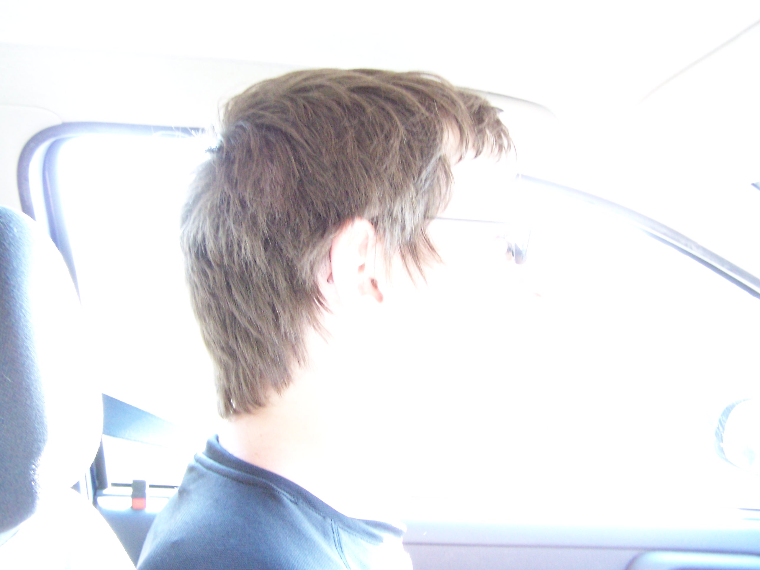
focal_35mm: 38
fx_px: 834
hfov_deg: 49.0
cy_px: 285
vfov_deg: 37.7
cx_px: 380
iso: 400
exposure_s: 1/40
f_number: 2.8
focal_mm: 6.3
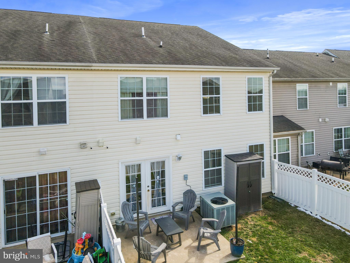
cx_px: 175
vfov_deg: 56.8
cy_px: 132
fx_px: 243
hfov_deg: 71.6
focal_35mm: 24
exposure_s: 1/640
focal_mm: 4.5
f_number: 2.8
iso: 100
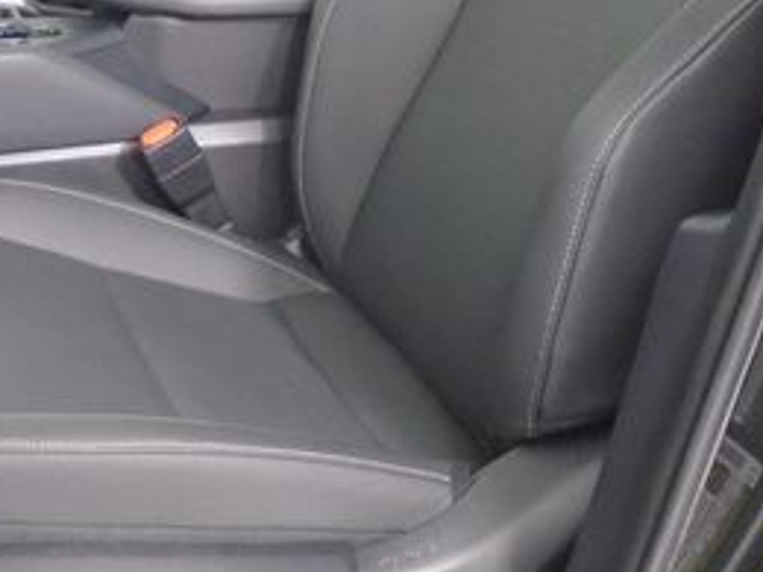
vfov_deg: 22.3
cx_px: 191
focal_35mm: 64
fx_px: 1411
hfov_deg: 29.8
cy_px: 41
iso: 400
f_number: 3.2
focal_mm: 4.6
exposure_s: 1/30
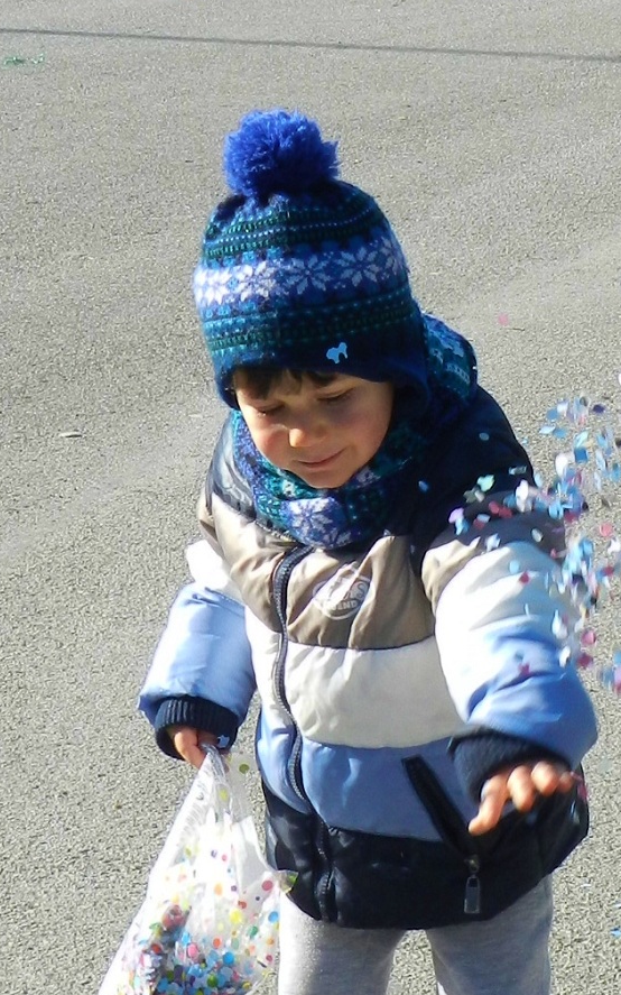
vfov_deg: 35.7
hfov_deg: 22.7
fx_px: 1544
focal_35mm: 57
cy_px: 503
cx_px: 357
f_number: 4.4
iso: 160
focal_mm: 9.4
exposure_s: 1/400
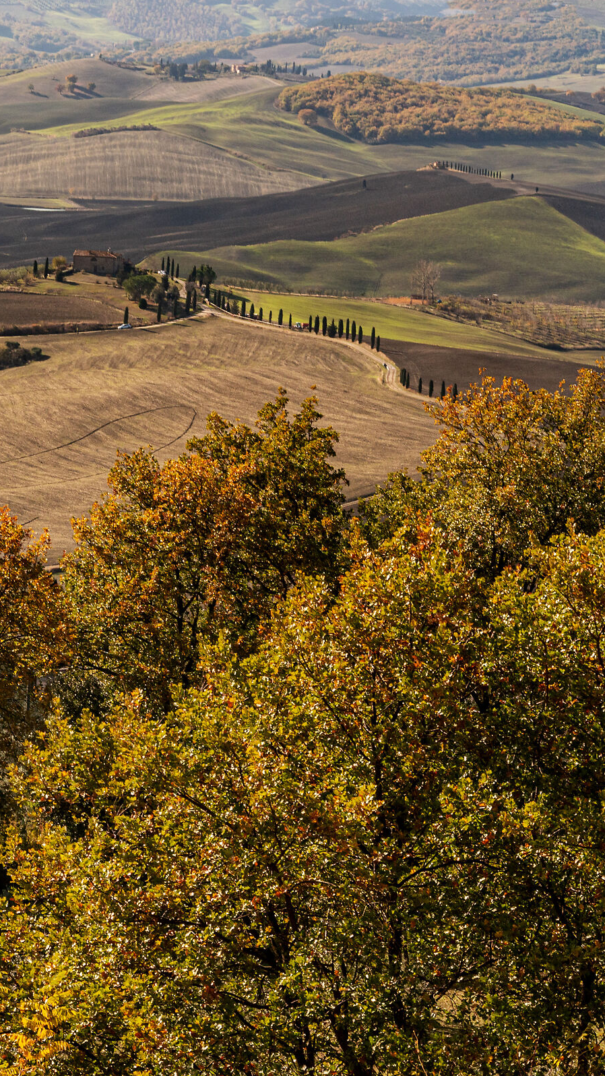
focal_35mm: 137
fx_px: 3906
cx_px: 294
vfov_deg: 15.7
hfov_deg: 8.9
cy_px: 538
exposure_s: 1/125
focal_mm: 58
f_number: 9
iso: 100
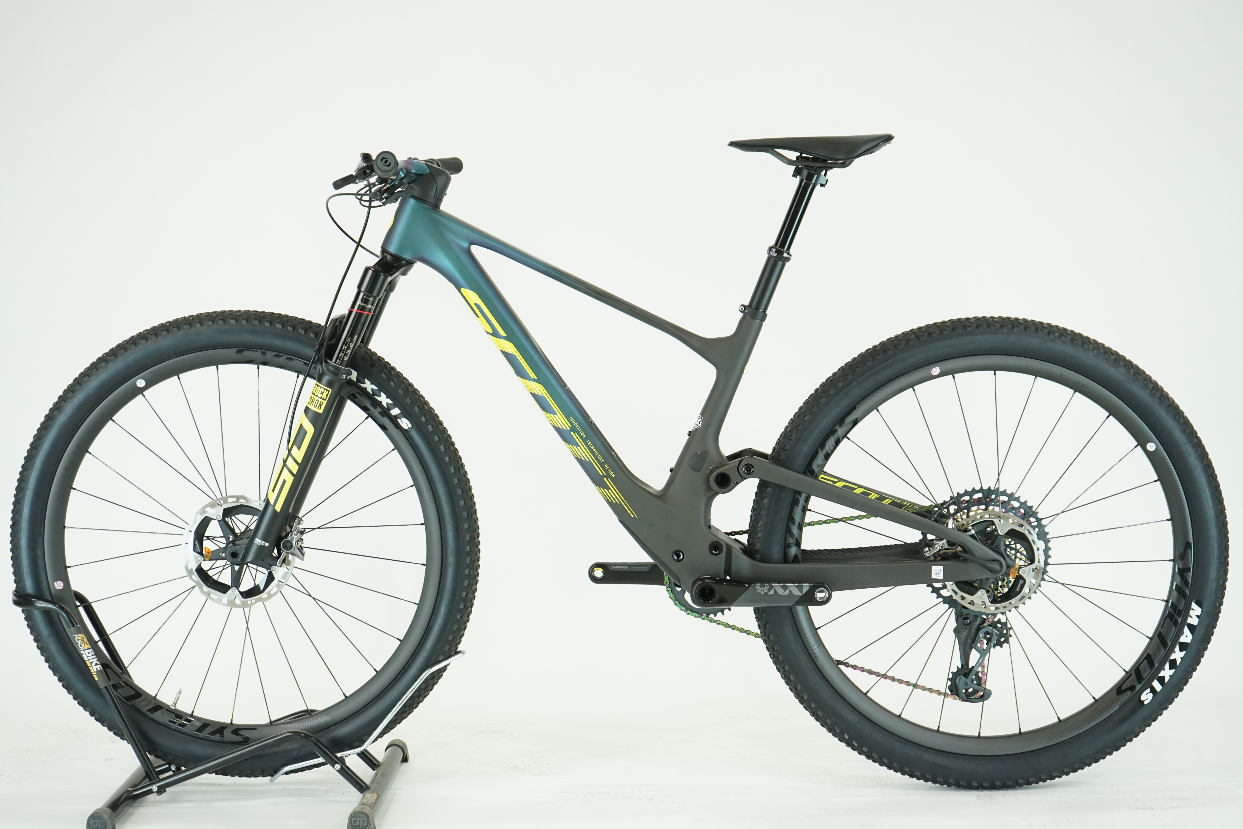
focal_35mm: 57
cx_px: 622
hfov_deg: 35.1
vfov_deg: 23.8
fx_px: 1968
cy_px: 414
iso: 1600
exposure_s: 1/200
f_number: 5.6
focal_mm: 57
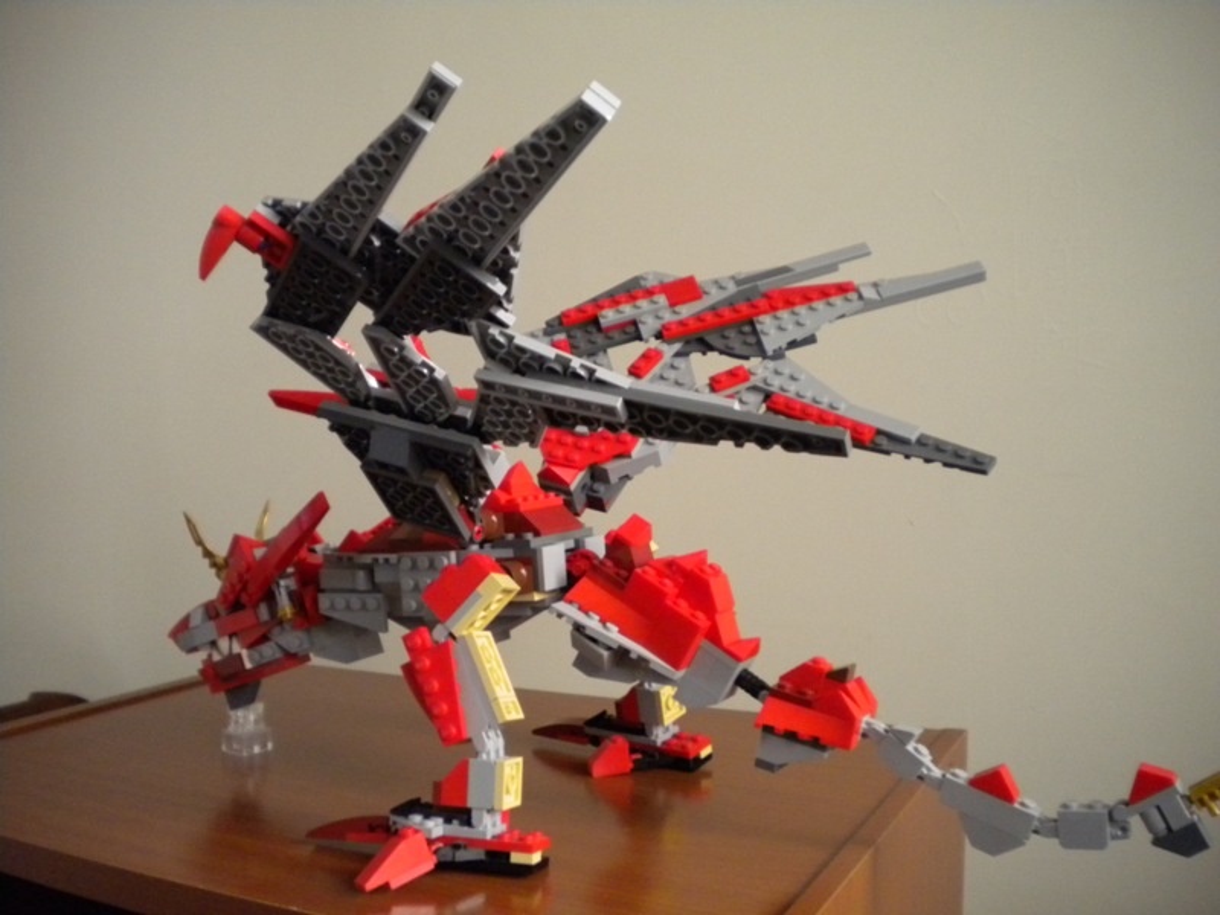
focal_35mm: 35
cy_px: 458
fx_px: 1234
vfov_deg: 40.7
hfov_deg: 52.6
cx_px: 610
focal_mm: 6.3
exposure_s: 1/10.6
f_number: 3.1
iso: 400
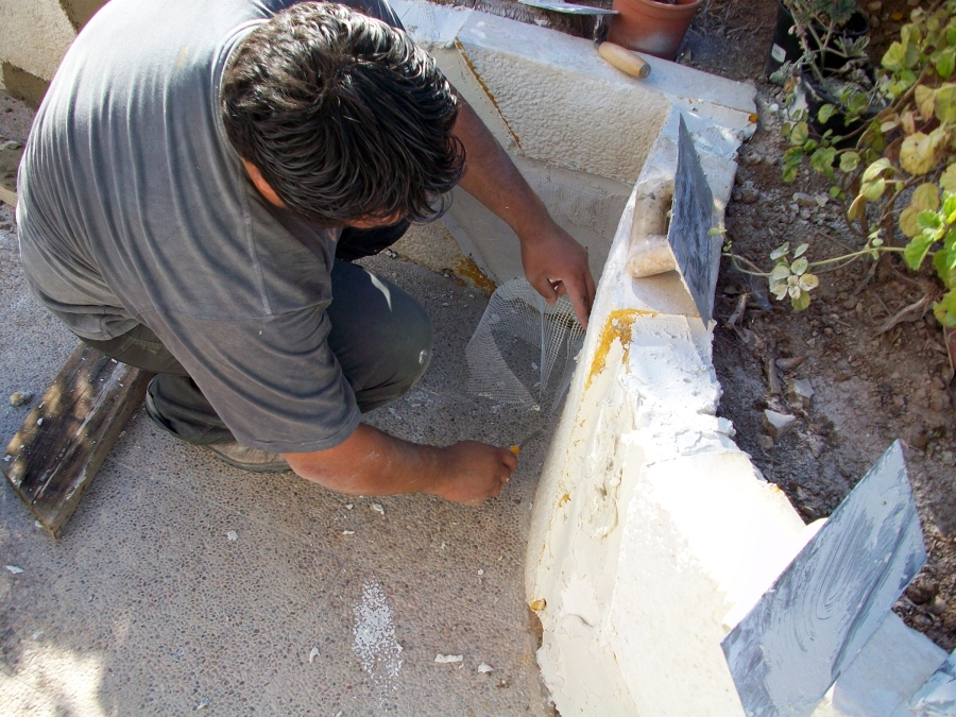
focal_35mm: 32
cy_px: 358
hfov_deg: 56.8
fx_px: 884
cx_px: 478
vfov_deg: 44.2
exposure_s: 1/250
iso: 64
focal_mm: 5.7
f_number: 2.8
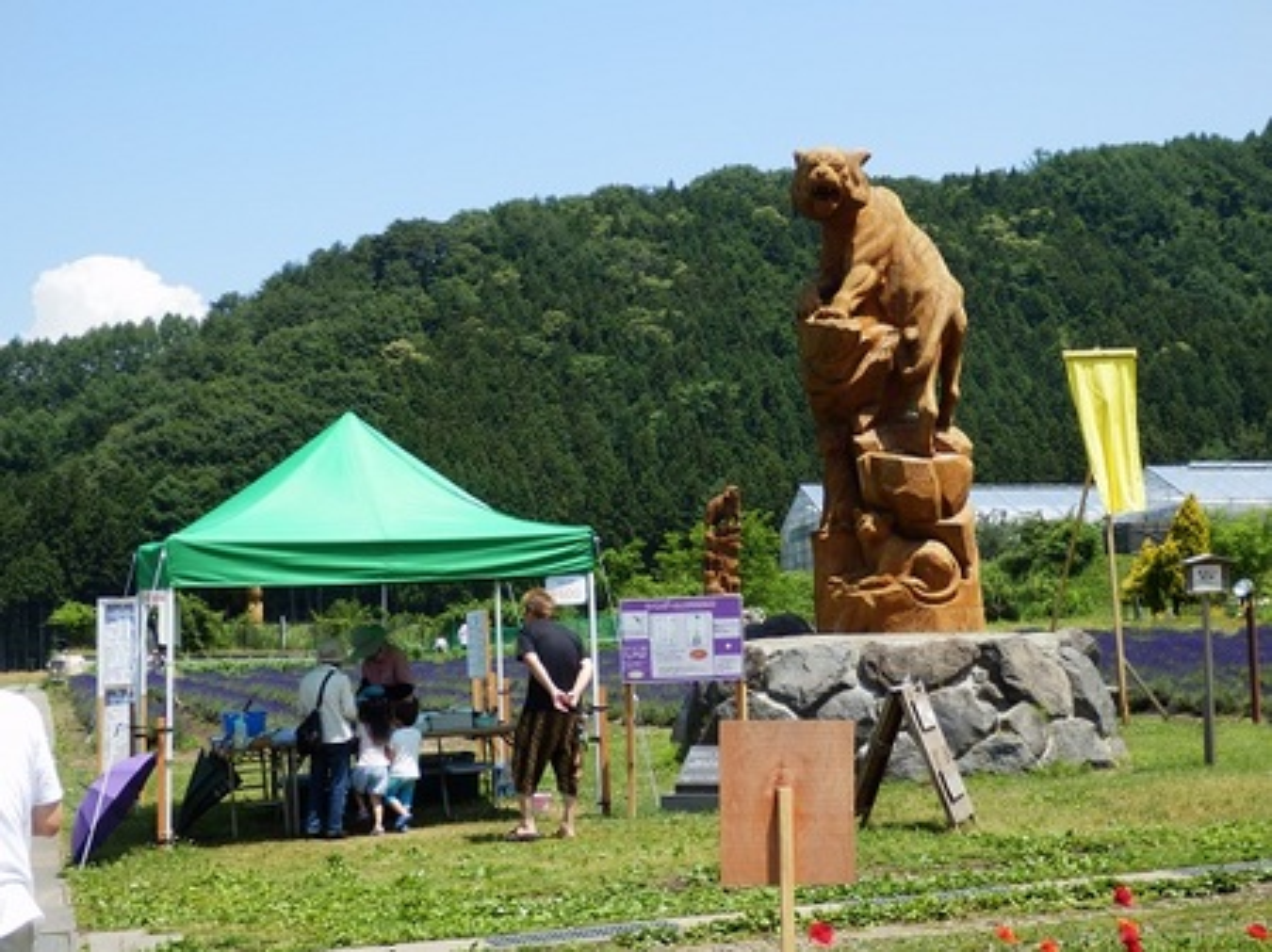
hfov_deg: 35.6
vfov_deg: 27.0
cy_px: 476
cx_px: 636
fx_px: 1983
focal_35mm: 54
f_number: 4.1
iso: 80
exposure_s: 1/500
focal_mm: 9.8
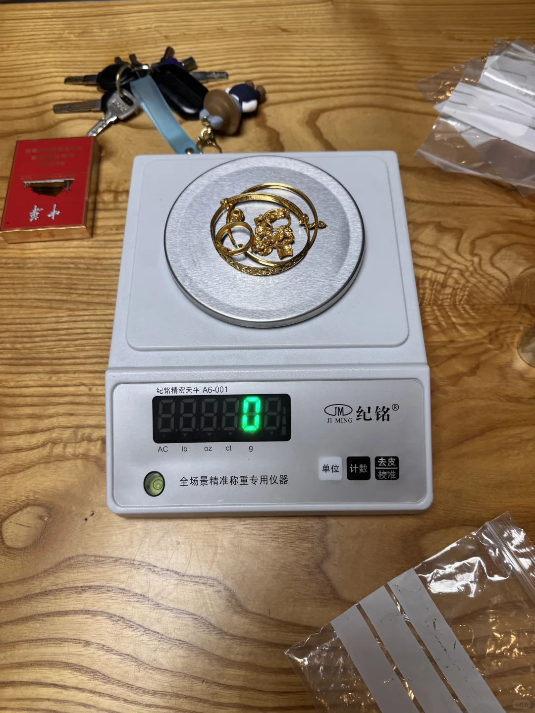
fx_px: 495
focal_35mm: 24
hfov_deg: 56.8
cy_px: 356
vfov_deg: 71.6
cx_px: 268
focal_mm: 6.76
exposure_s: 1/121
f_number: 1.78
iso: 80
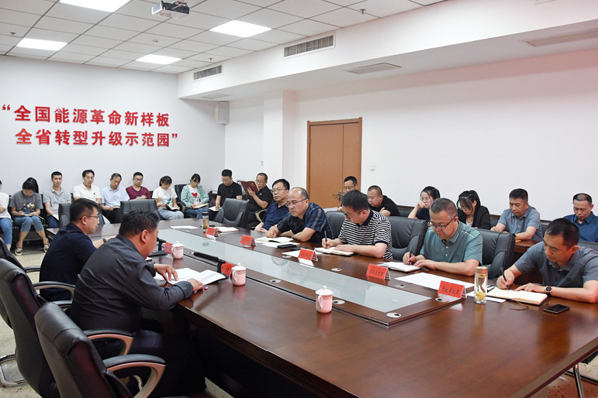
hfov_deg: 65.5
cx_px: 298
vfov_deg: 46.4
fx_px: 465
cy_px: 203
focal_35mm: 28
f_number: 5
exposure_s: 1/100
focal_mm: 18
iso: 2000
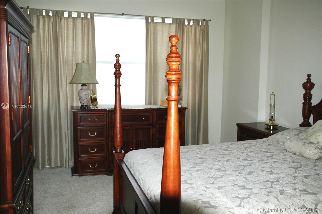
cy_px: 107
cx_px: 161
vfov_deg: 39.9
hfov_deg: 57.3
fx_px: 295
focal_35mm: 33
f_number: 4
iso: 200
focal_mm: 22
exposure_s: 1/60
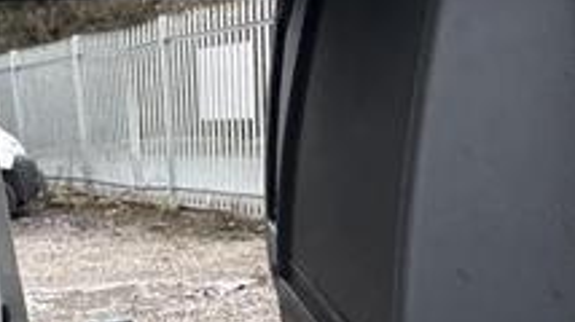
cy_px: 440
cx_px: 113
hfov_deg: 32.0
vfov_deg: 17.4
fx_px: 975
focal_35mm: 64
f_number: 2.2
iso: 160
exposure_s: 1/99
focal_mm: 2.22
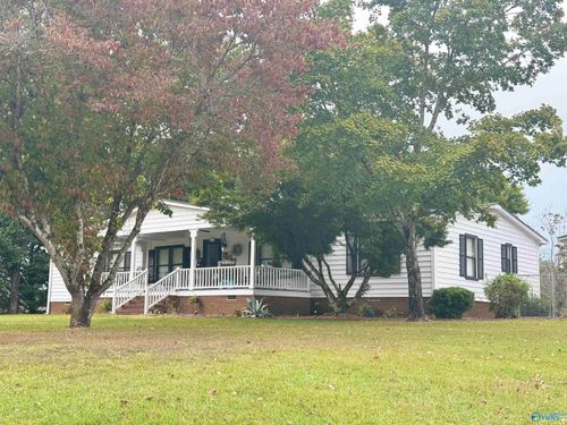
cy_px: 212
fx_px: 786
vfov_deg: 30.3
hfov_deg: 39.7
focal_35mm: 48
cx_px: 284
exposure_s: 1/995
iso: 64
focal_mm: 6.76
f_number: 1.78
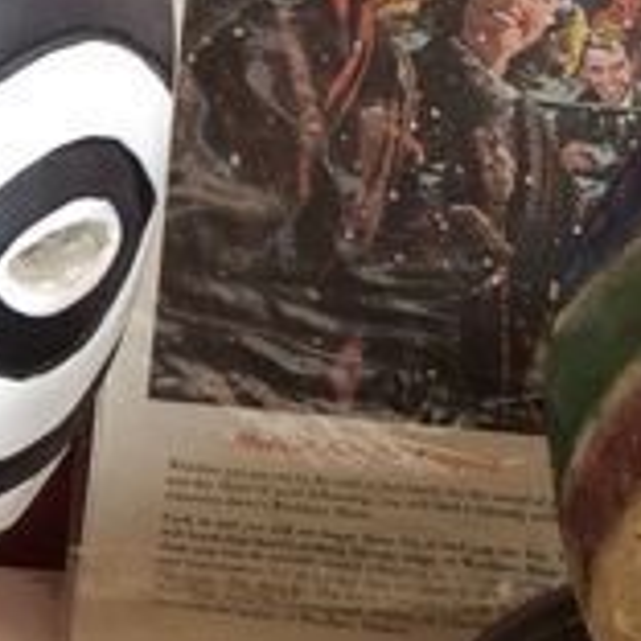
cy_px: -249
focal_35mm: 153
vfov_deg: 11.1
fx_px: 3205
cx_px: -945
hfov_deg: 9.9
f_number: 2.2
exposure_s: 1/50
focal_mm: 4.12
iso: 40
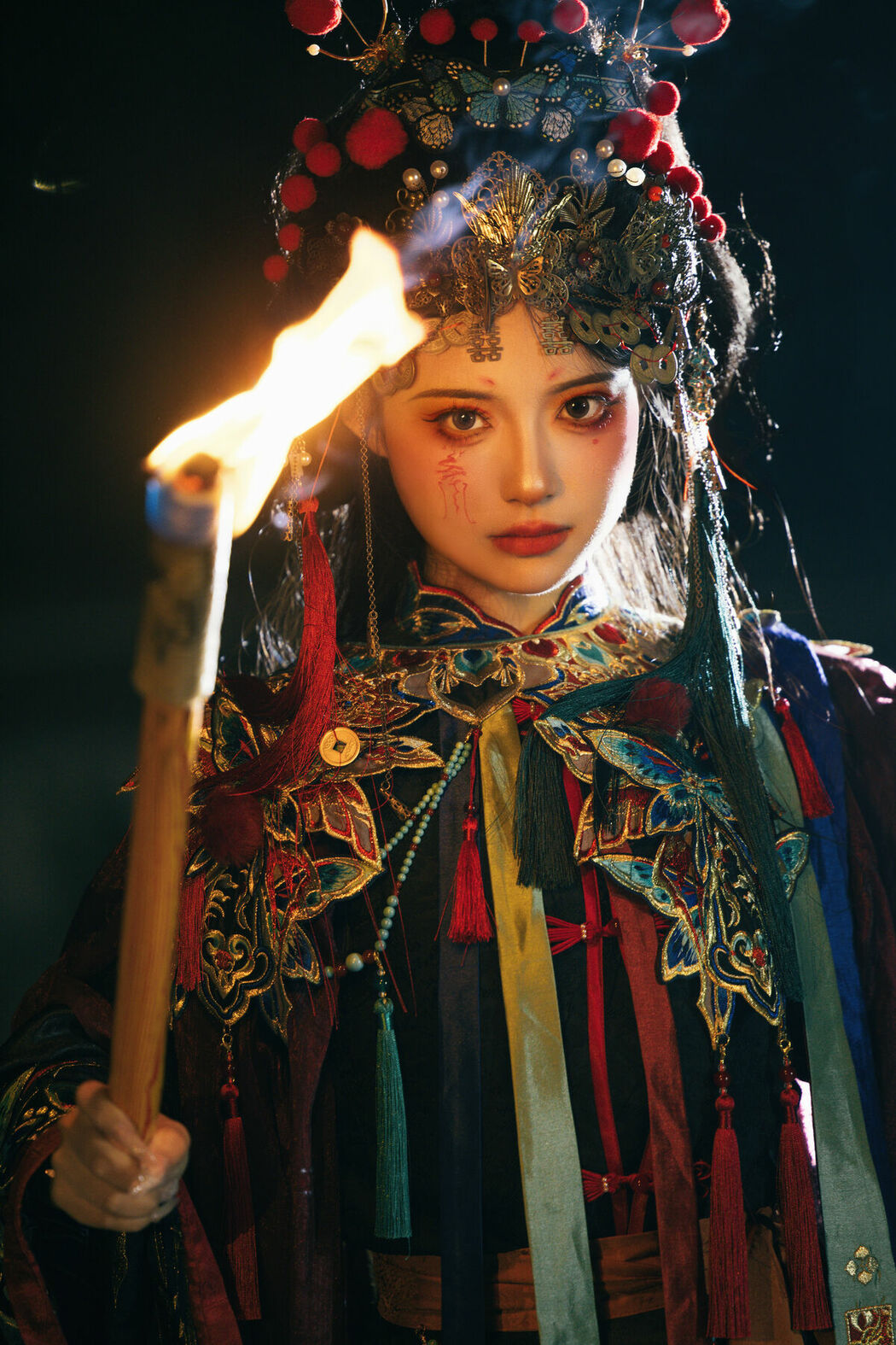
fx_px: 6757
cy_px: 672
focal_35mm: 181
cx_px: 448
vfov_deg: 11.4
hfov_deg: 7.6
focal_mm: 182
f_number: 2.8
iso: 1000
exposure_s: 1/125
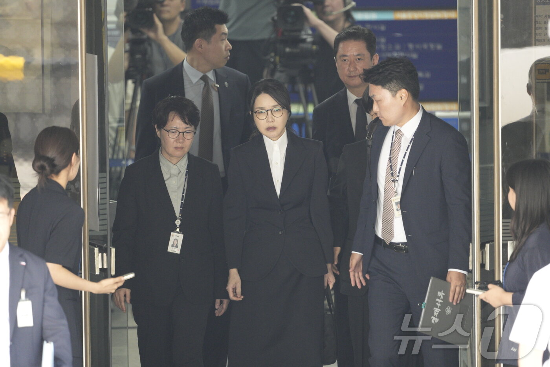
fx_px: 9165
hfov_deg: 3.4
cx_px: 275
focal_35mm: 600
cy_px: 184
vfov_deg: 2.3
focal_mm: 600
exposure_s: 1/250
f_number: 6.3
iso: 4000
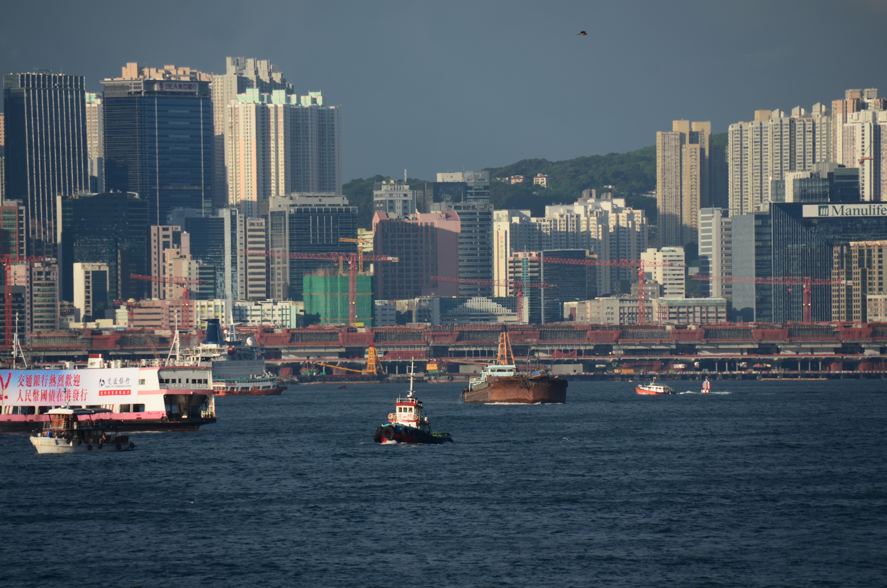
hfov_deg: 4.6
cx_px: 444
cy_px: 294
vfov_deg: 3.0
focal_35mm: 450
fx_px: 11065
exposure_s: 1/320
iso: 100
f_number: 8
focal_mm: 300
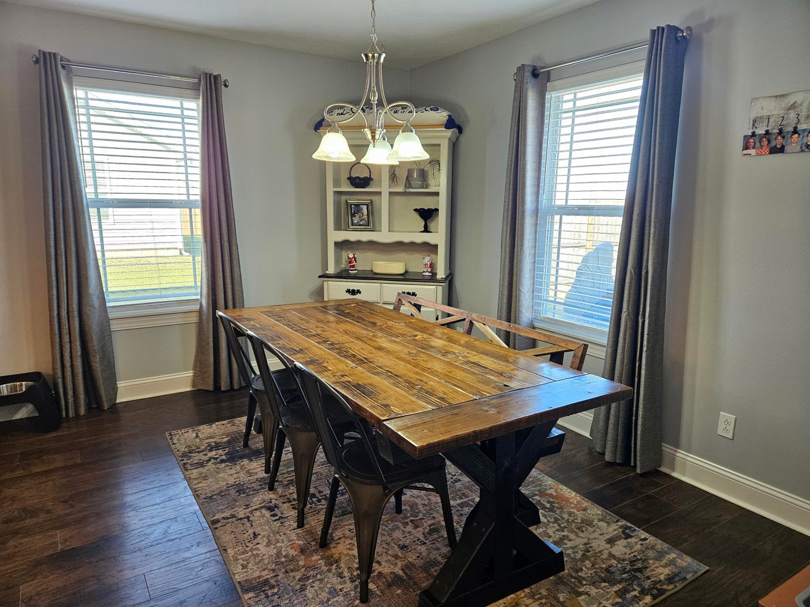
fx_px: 538
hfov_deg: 73.9
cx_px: 405
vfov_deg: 58.9
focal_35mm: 23
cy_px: 304
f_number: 1.8
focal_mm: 5.4
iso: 200
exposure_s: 1/120
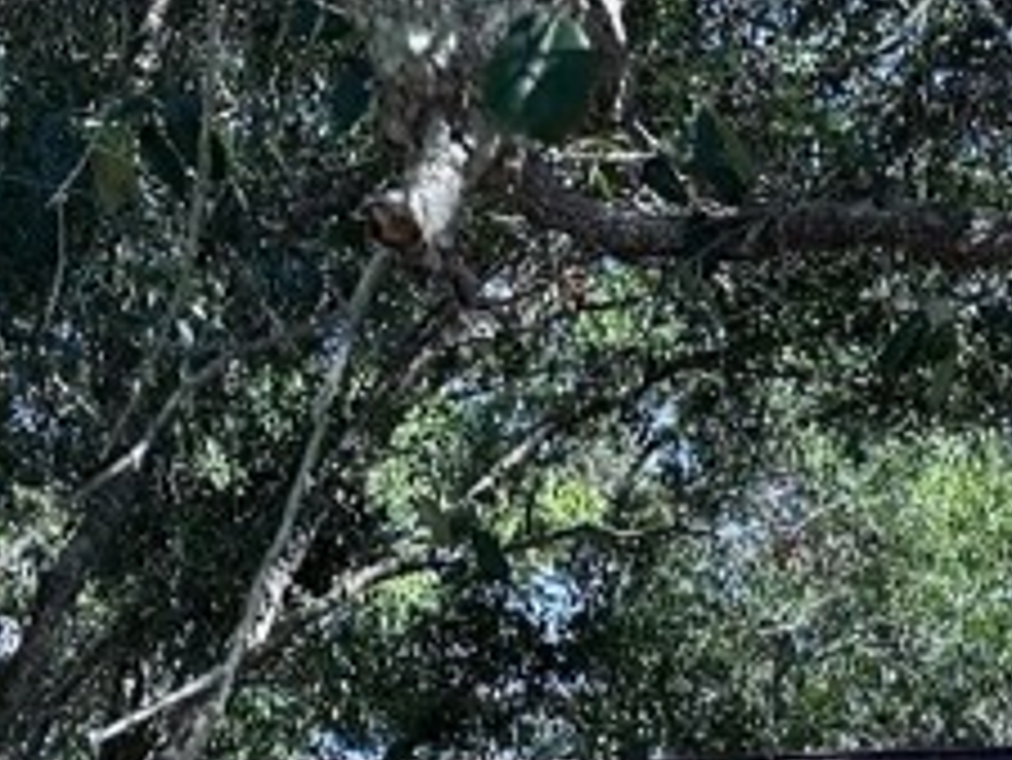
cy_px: 1394
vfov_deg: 12.4
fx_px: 3188
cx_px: 729
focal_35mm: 109
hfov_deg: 18.0
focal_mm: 6.86
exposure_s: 1/667
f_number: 1.78
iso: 80
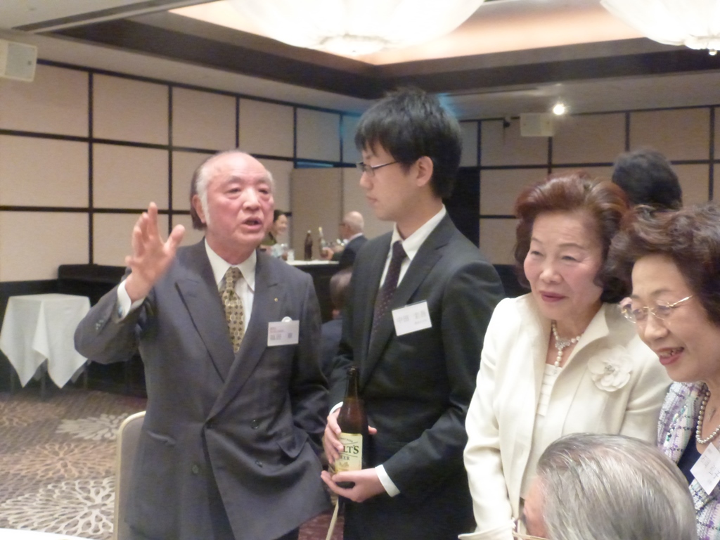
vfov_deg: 33.6
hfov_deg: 43.9
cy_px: 270
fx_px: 894
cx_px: 360
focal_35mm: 43
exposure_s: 1/30
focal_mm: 7.4
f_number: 3.9
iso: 1600
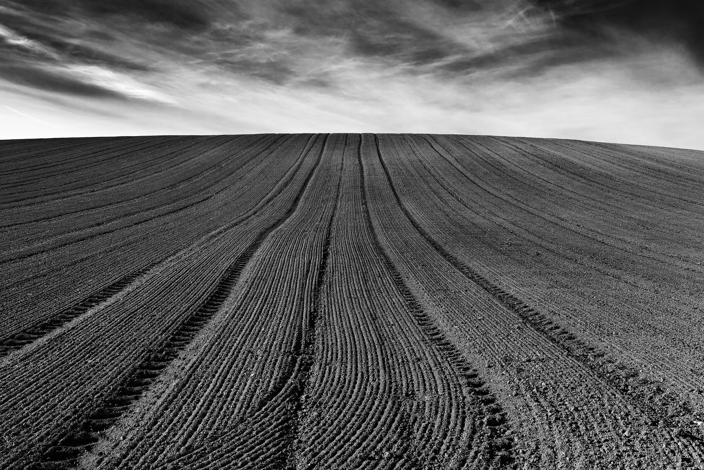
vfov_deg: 37.9
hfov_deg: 54.4
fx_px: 685
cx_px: 352
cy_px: 235
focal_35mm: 35
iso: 160
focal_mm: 35
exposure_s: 1/100
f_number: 16
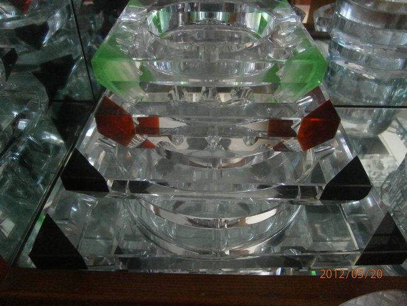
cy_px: 153
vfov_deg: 53.1
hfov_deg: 67.3
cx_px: 204
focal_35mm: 26
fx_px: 306
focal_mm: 4.7
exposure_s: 1/100
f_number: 2.8
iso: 800
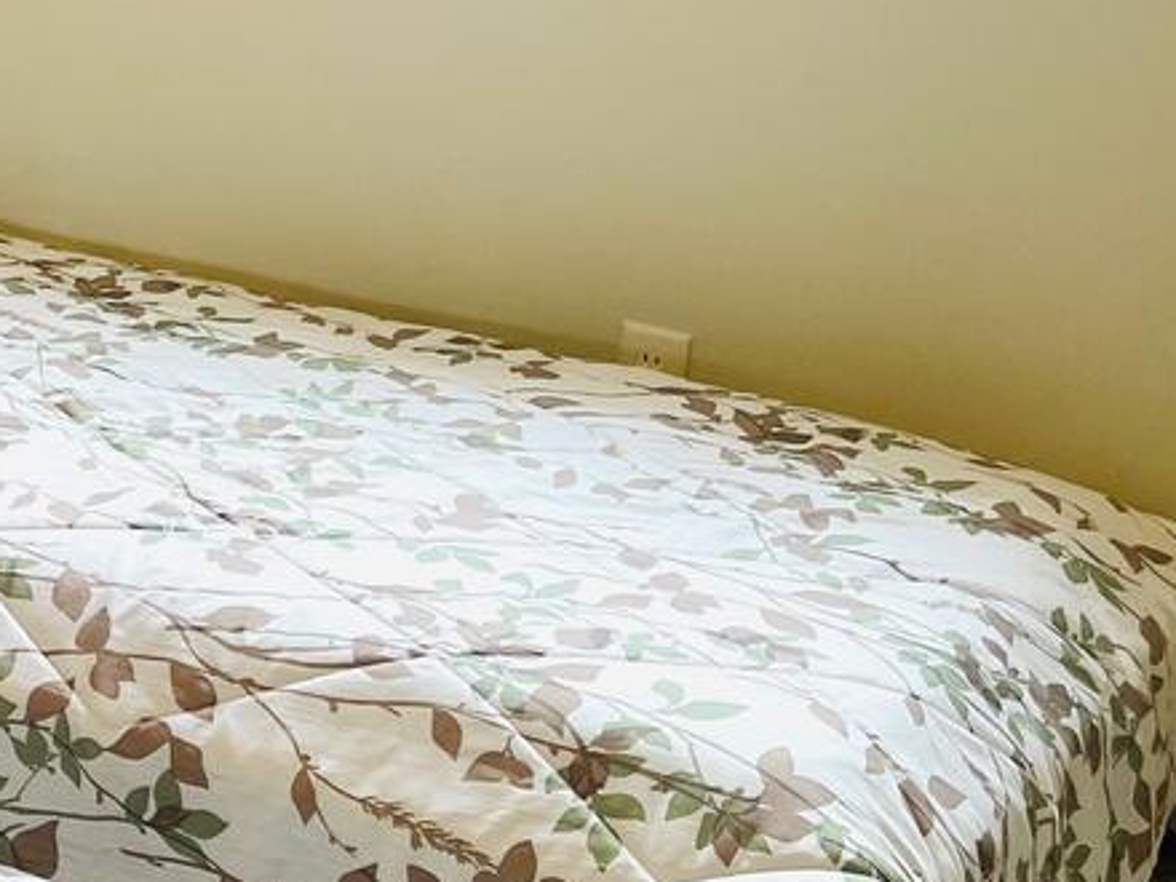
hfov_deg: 20.2
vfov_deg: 17.2
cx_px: -527
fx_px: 2888
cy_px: 163
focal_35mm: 85
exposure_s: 1/120
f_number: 1.6
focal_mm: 5.1
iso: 125
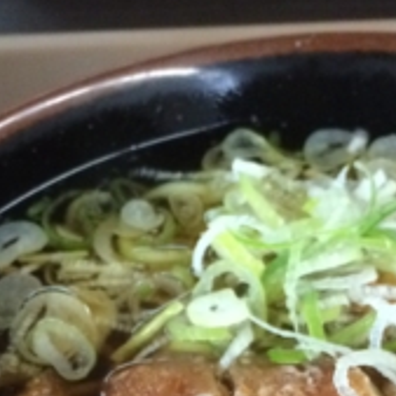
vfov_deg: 16.9
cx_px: 178
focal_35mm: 97
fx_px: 1255
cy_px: 511
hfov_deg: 17.9
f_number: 2.2
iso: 320
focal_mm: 4.15
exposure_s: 1/30
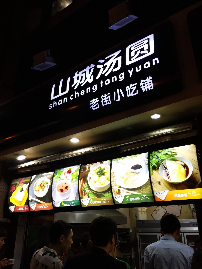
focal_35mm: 29
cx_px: 101
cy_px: 134
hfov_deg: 48.2
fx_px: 226
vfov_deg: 61.7
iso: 32
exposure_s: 1/30
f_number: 2.2
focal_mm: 4.15
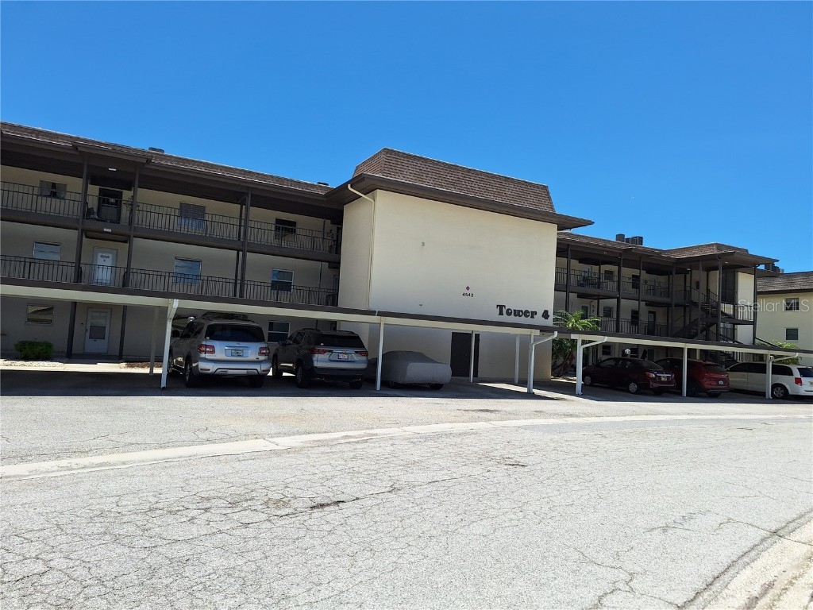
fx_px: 540
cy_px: 305
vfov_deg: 58.9
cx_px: 406
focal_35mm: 23
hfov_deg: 73.9
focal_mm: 5.54
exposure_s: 1/2890
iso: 40
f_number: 1.8
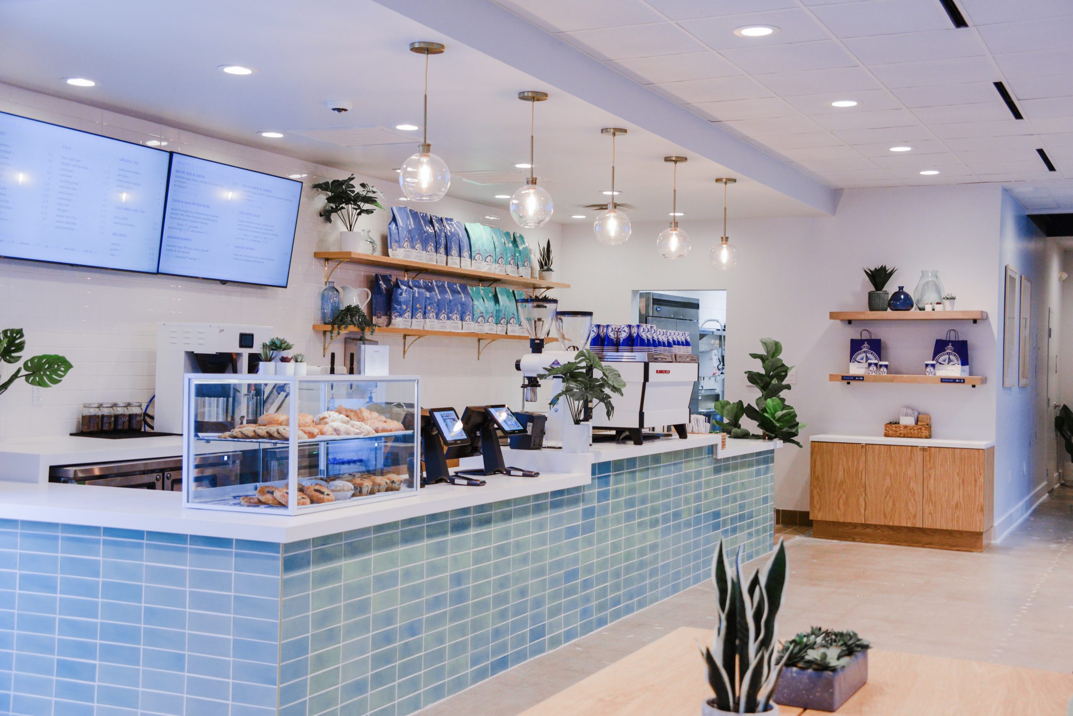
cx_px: 536
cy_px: 358
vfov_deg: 29.3
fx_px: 1372
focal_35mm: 46
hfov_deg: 42.7
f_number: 5.6
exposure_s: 1/125
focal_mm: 46
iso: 2000
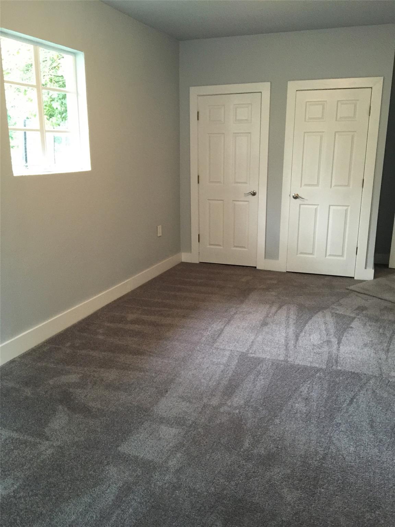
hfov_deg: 48.2
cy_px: 264
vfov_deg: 61.7
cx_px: 198
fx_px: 441
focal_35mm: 29
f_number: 2.2
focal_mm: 4.15
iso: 160
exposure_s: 1/15
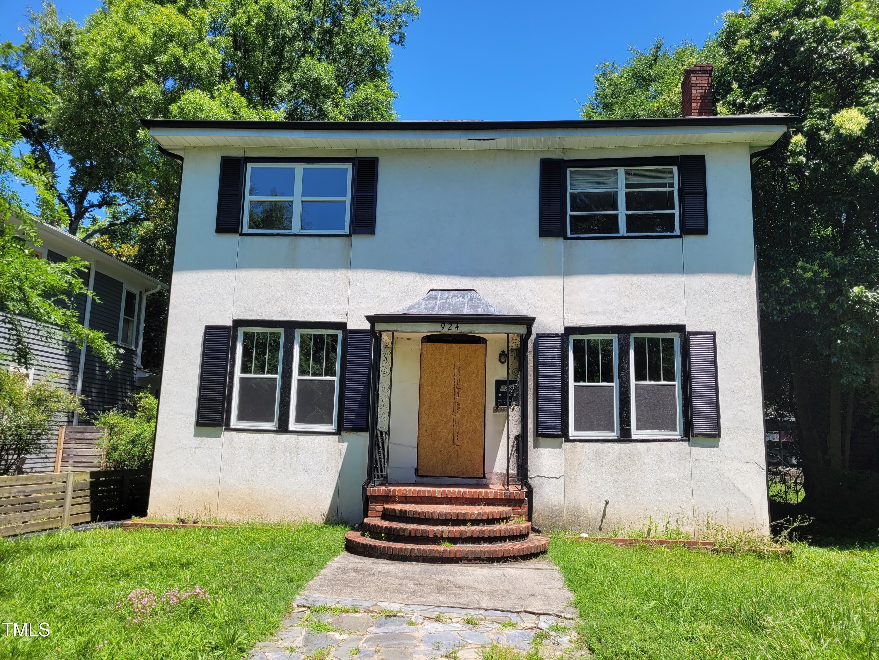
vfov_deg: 53.1
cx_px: 440
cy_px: 330
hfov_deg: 67.3
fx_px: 660
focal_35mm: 26
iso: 40
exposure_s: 1/1387
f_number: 1.8
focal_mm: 5.4
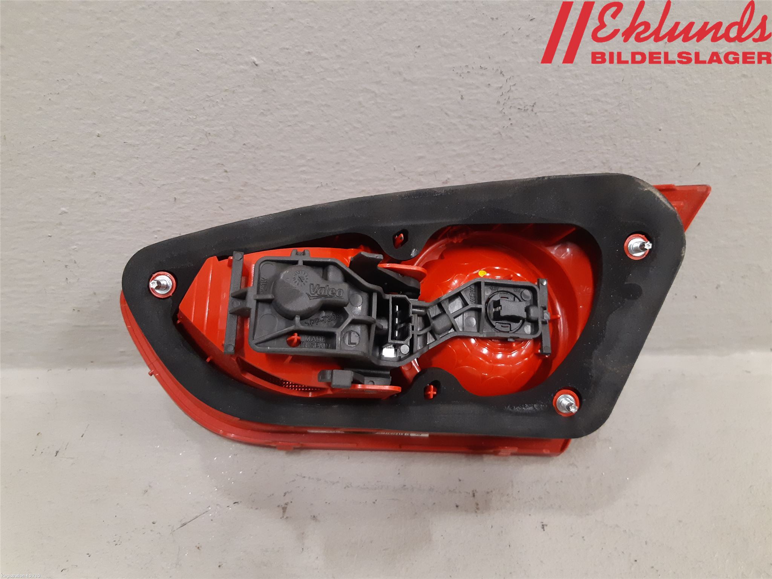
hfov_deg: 67.3
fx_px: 580
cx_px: 386
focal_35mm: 26
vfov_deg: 53.1
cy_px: 290
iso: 250
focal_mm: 3.93
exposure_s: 1/50
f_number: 1.7
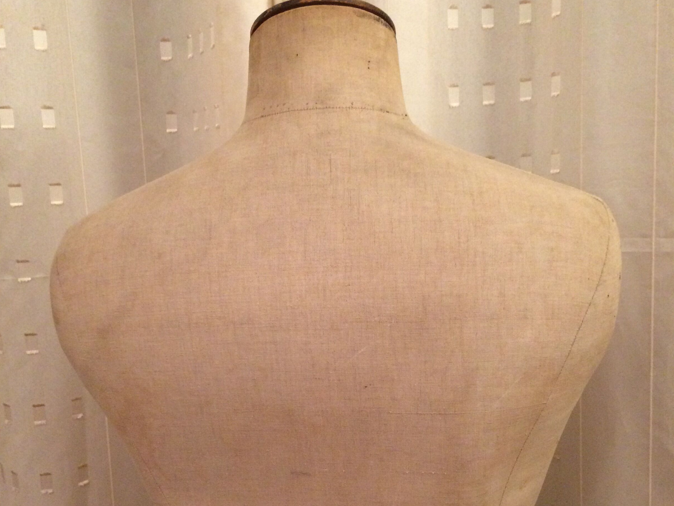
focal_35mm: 39
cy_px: 328
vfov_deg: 36.5
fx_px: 759
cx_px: 337
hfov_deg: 47.9
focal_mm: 4.15
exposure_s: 1/33
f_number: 2.2
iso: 320
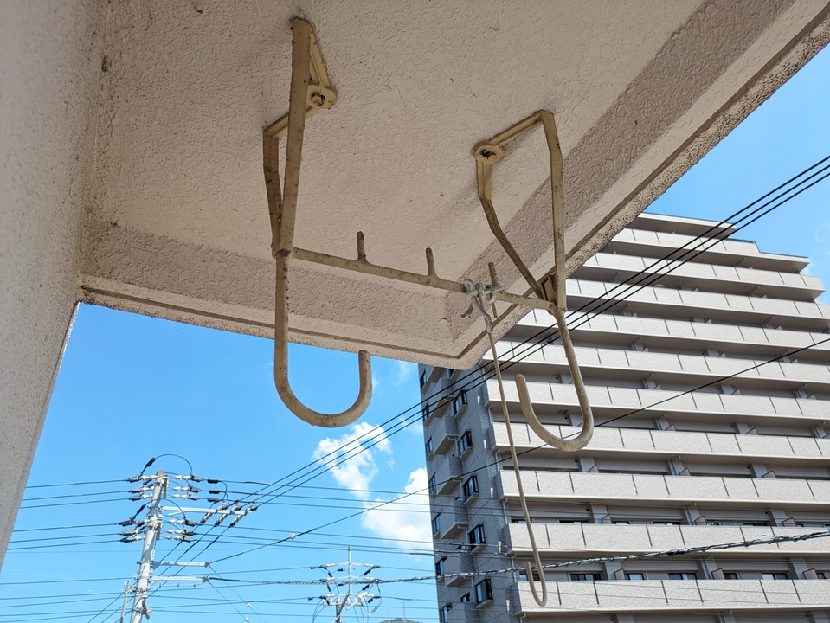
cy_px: 312
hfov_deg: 69.4
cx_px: 415
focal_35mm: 25
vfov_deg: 54.9
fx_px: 600
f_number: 1.89
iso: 59
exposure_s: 1/948
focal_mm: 5.43
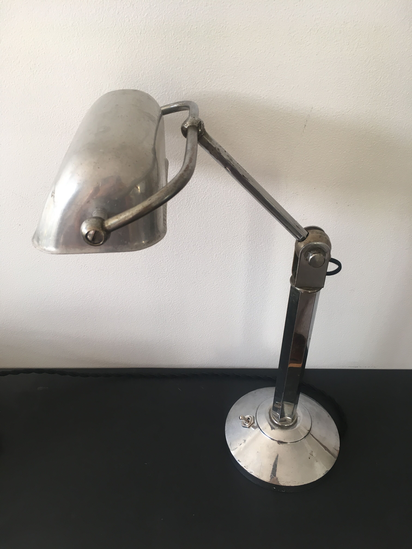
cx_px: 206
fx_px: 460
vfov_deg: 61.7
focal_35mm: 29
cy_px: 274
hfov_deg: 48.2
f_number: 2.2
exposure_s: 1/33
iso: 25
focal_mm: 4.15
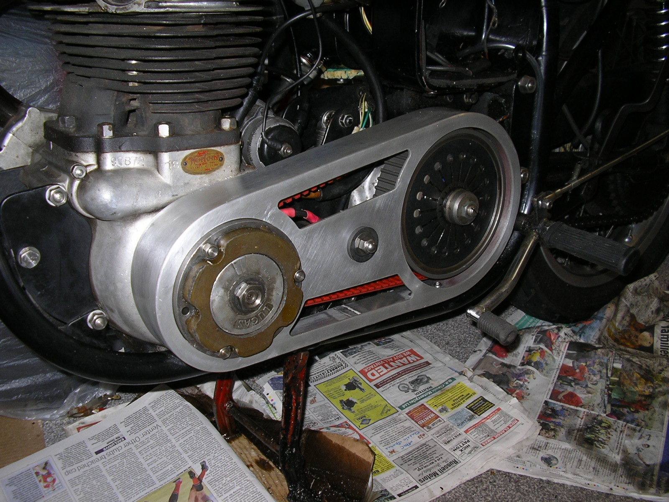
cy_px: 251
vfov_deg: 37.7
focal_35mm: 38
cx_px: 334
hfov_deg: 49.0
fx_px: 734
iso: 50
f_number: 2.9
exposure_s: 1/60
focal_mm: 5.8
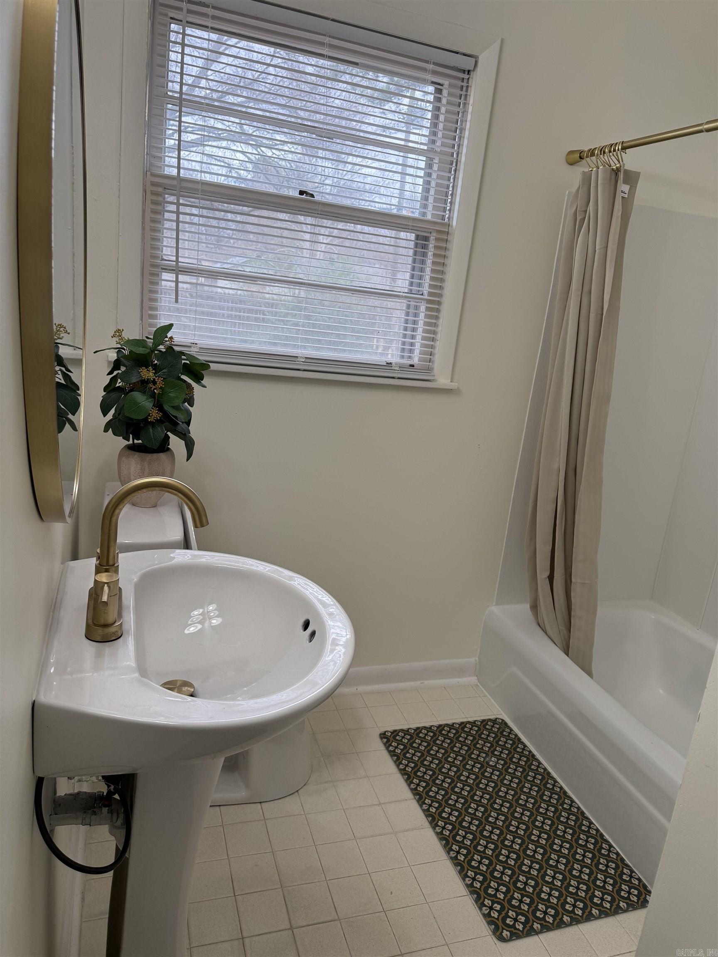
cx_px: 359
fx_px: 664
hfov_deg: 56.8
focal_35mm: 24
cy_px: 478
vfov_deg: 71.6
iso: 100
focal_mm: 6.76
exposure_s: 1/256
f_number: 1.78
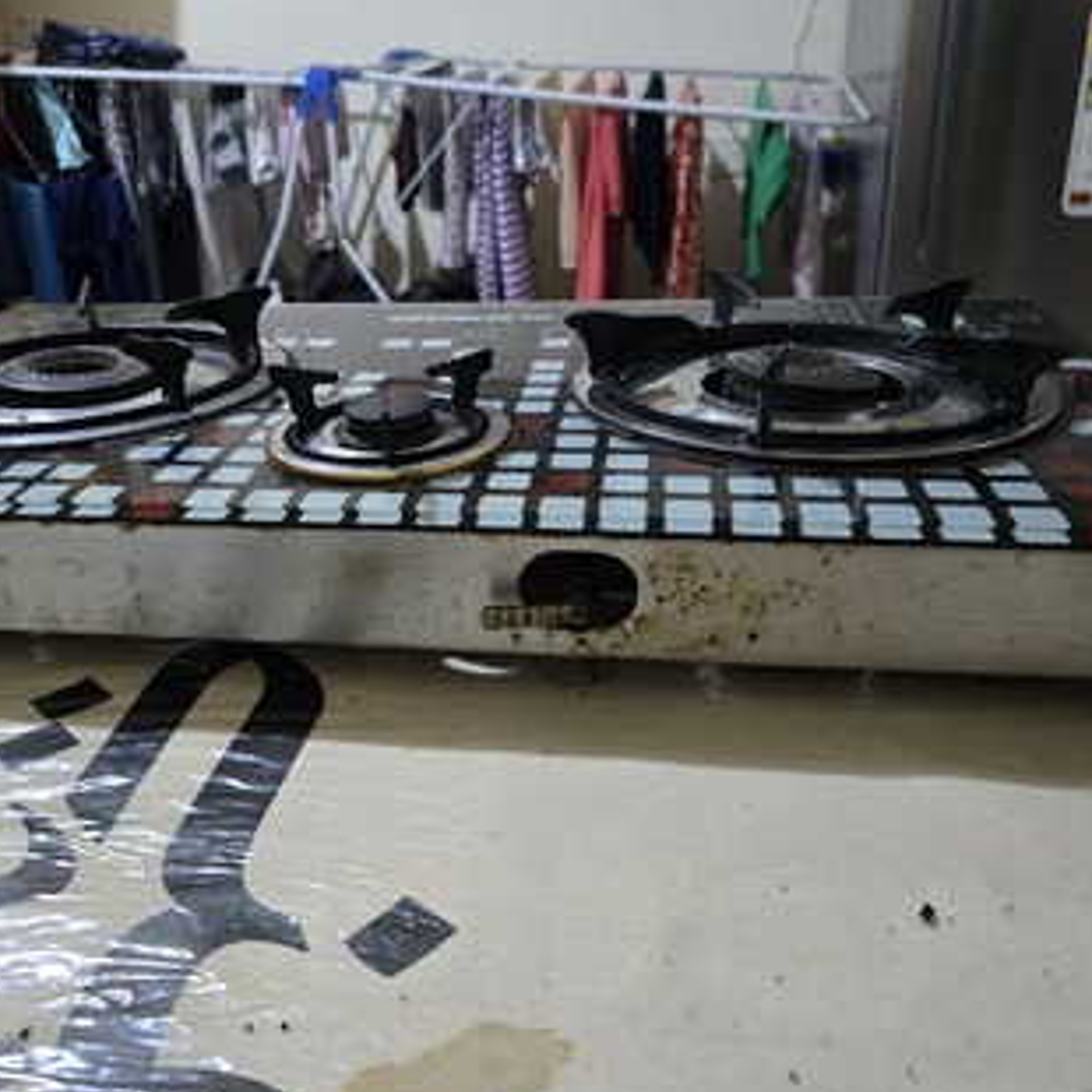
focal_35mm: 30
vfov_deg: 54.0
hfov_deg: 53.8
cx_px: 467
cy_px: 505
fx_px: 1071
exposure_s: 1/60
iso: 1000
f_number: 1.7
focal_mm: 6.3
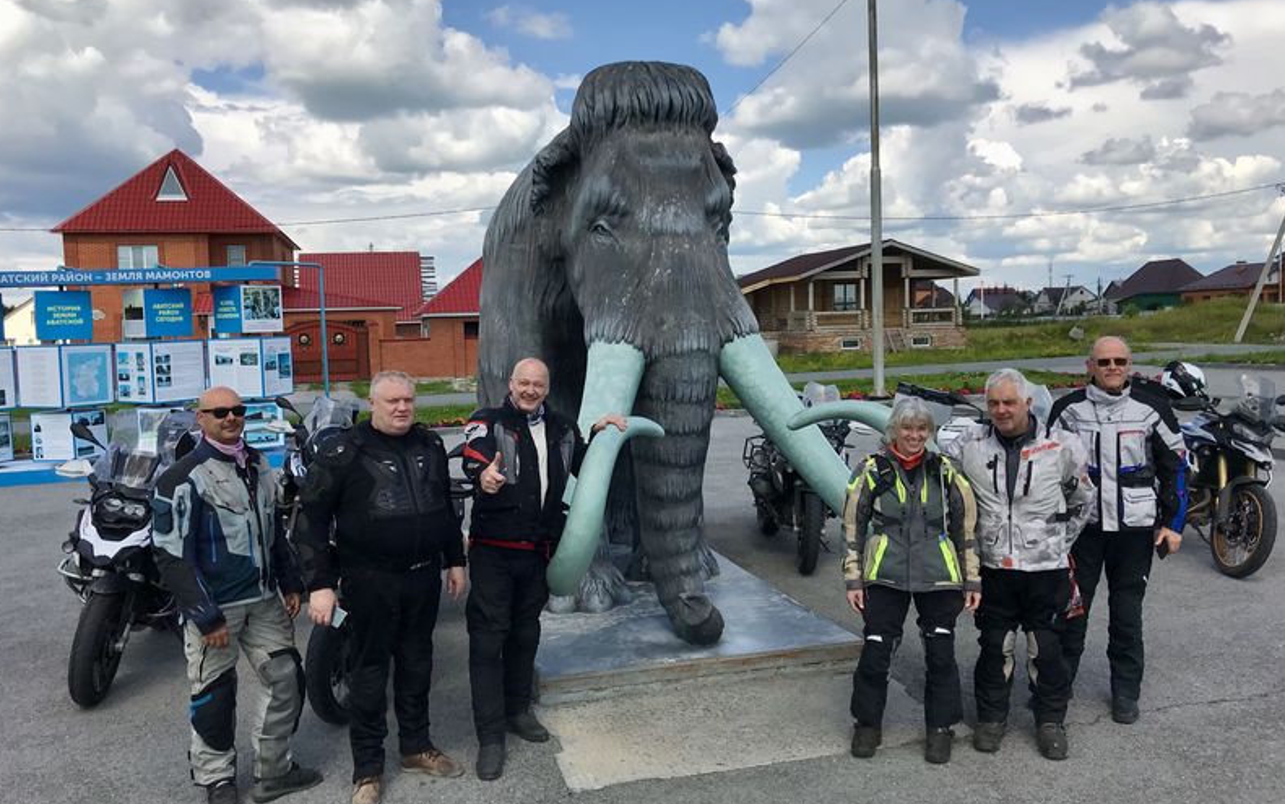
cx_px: 638
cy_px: 391
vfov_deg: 41.9
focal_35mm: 30
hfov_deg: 62.9
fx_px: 1051
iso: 20
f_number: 1.8
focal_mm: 3.99
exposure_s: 1/2283
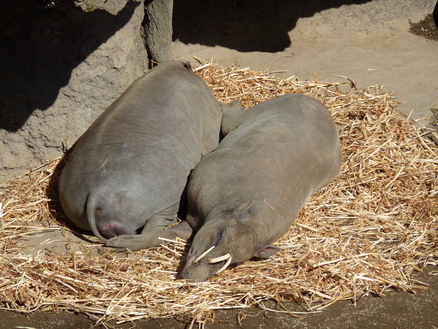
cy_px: 164
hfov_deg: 9.4
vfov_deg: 7.1
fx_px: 2657
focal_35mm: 210
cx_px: 219
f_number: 5
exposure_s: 1/500
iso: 80
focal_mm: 34.4
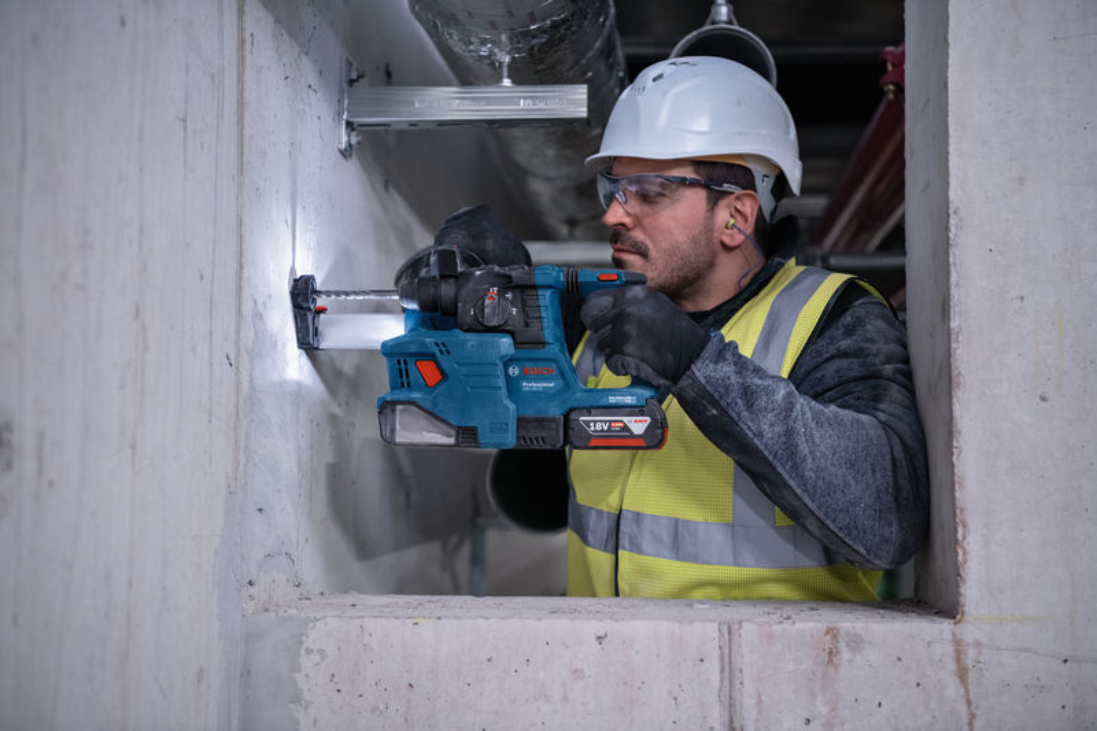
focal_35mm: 52
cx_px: 548
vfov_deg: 26.0
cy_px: 366
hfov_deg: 38.2
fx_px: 1584
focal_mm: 52
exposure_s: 1/20
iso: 1000
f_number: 2.8
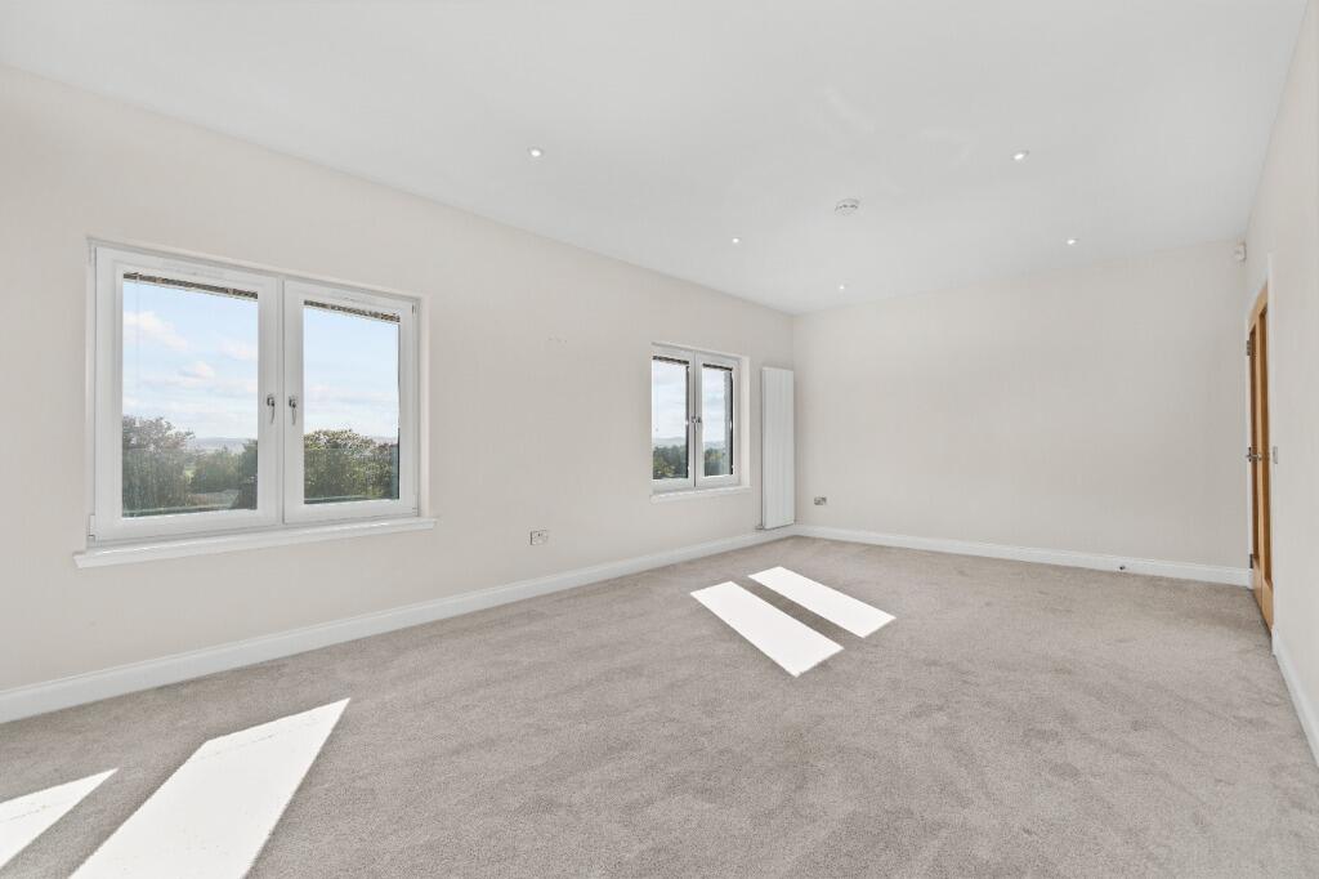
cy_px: 440
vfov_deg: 77.3
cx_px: 660
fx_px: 549
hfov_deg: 100.4
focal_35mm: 15
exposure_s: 1/25
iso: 125
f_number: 8
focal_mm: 10
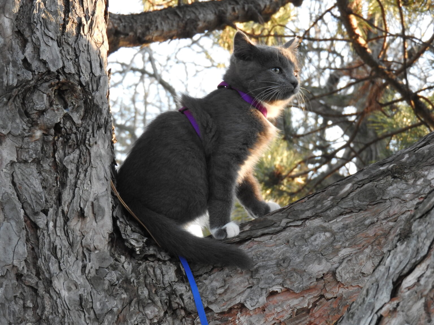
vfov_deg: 12.9
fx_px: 1442
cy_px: 162
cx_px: 217
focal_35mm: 115
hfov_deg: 17.1
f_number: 5
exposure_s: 1/60
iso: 360
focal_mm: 20.6
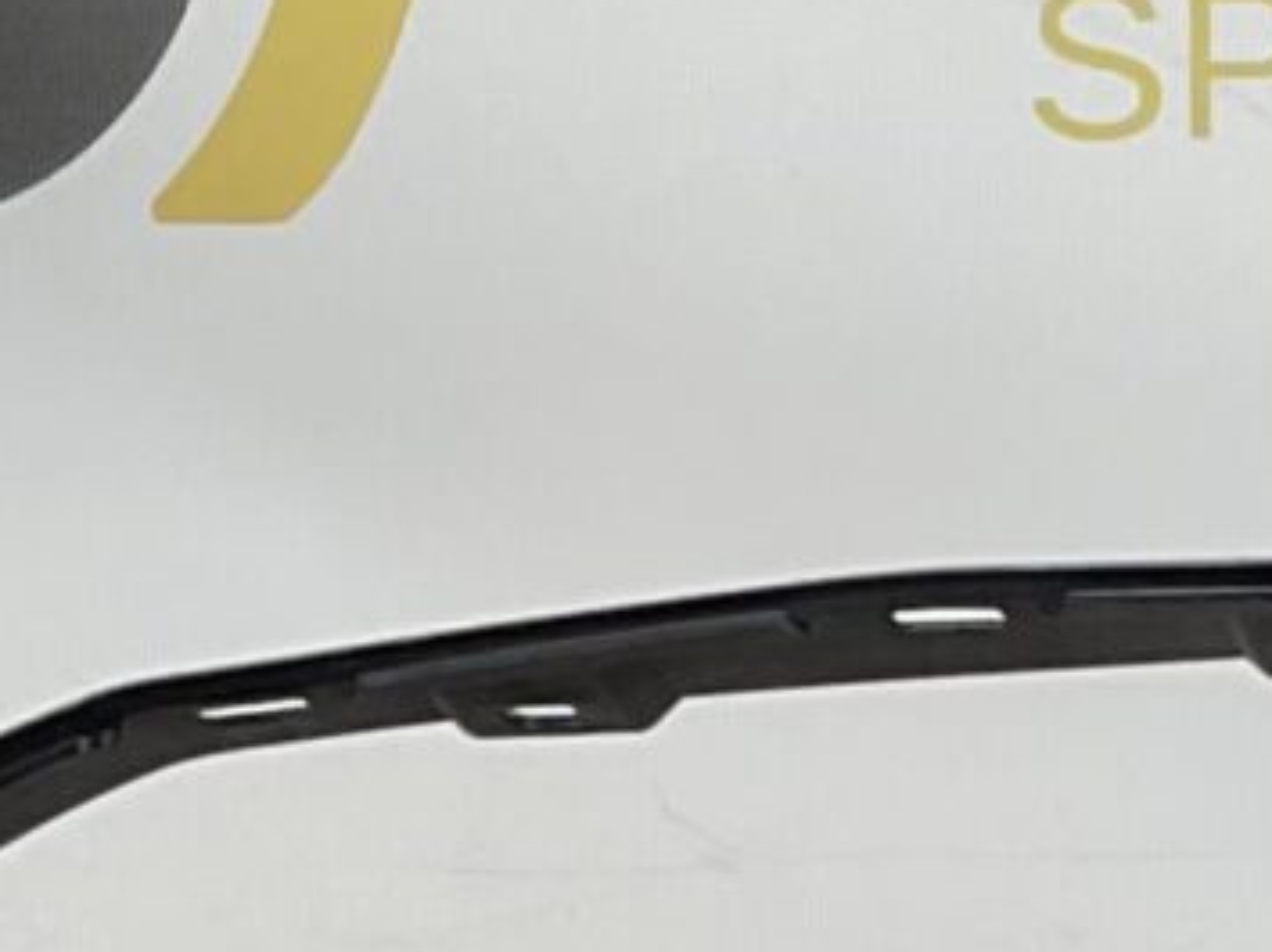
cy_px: 1588
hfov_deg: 9.0
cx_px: 2354
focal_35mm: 210
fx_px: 7711
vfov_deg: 6.9
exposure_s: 1/117
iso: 16
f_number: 1.8
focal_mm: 3
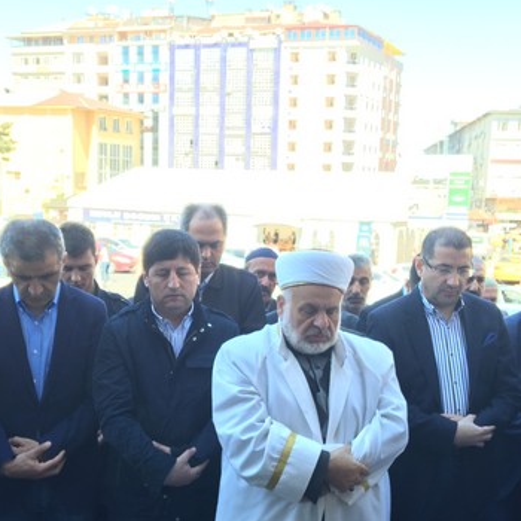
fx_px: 834
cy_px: 351
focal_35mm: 49
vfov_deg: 34.3
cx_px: 258
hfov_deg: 34.7
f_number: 2.2
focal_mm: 4.15
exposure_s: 1/112
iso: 32
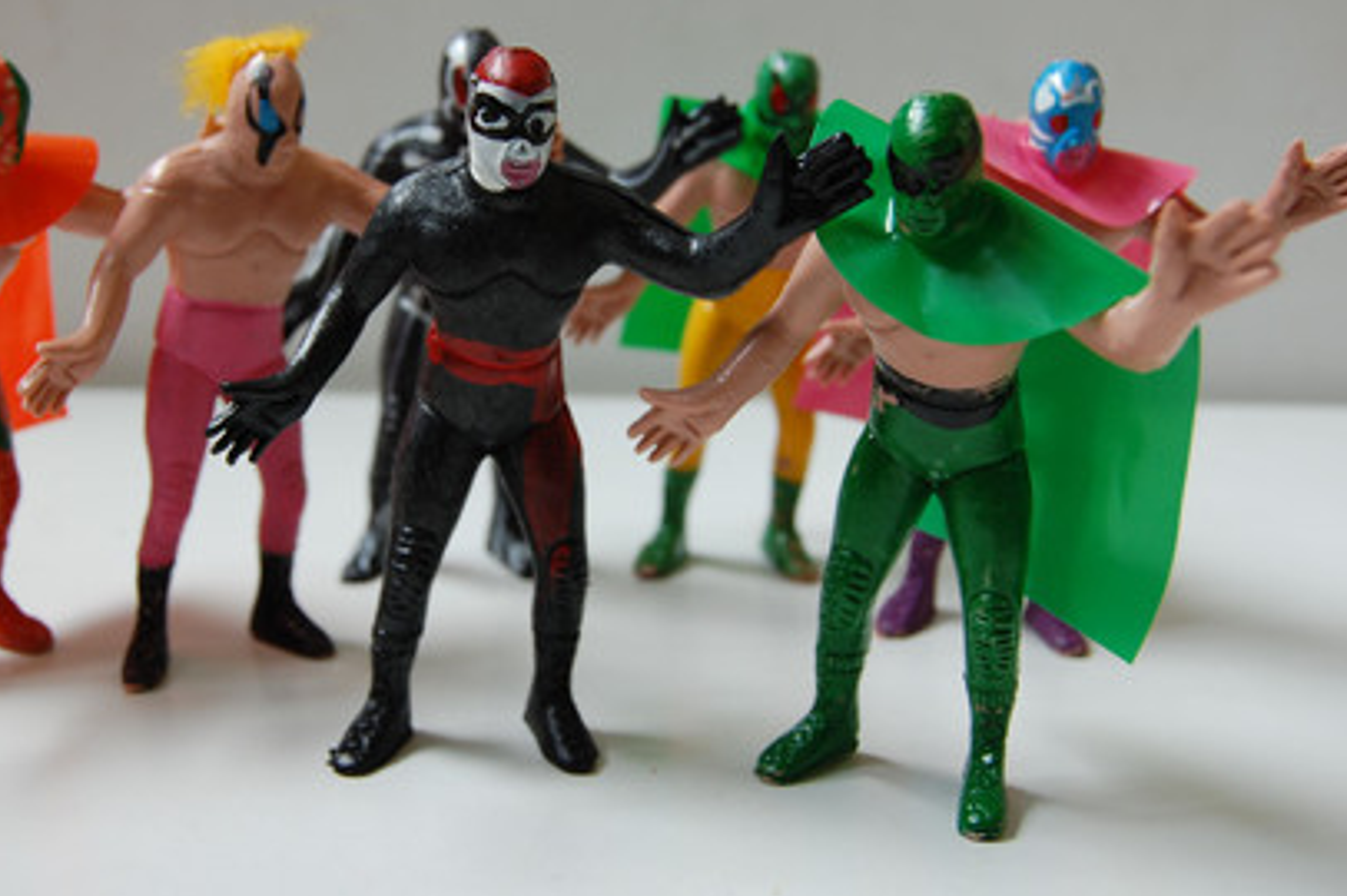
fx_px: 1794
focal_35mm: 48
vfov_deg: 28.0
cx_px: 557
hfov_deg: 41.0
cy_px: 358
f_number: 5.6
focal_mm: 26
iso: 200
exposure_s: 1/125
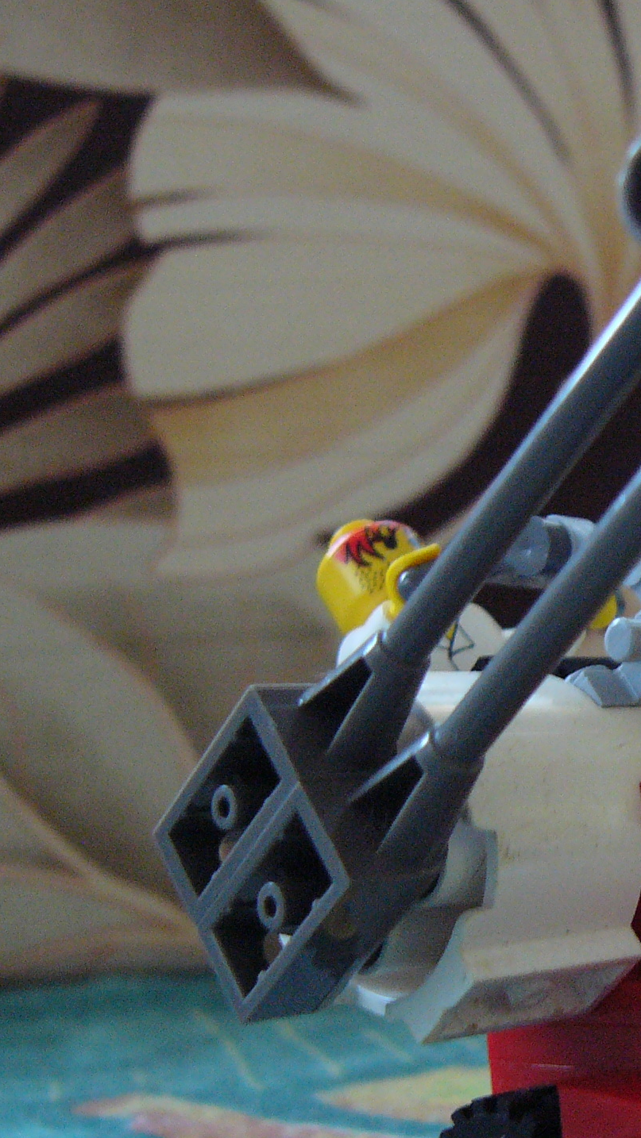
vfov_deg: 33.3
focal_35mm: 63
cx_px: 732
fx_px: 1903
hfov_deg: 18.3
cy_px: 659
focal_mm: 6
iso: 200
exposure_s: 1/4
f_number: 2.8
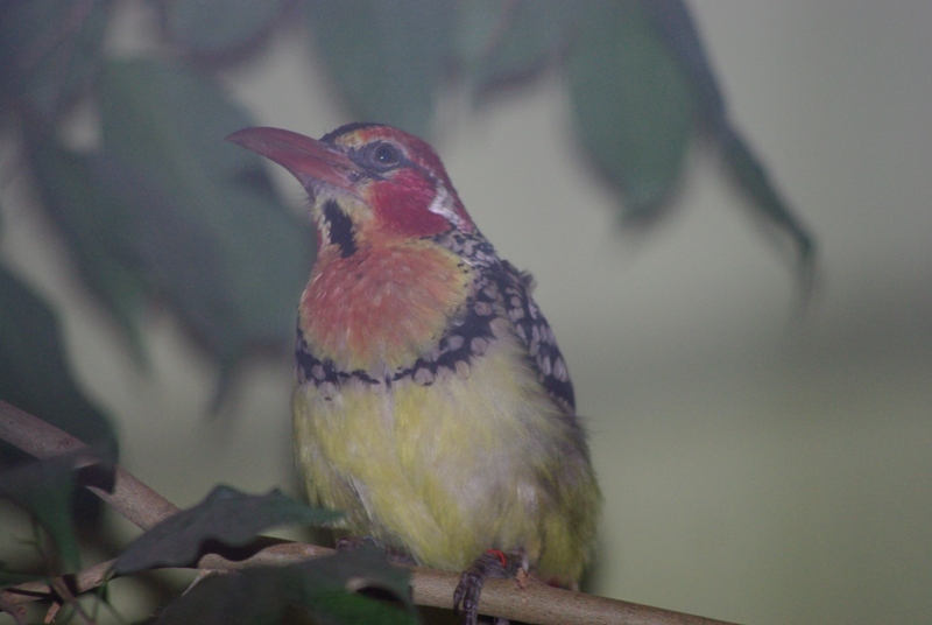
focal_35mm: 450
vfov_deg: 3.1
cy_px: 312
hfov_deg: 4.6
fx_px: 11667
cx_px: 466
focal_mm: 300
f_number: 5.8
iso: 800
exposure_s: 1/180
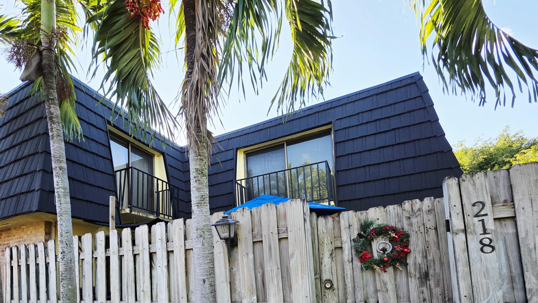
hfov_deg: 91.9
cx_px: 225
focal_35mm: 18
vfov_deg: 55.5
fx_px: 257
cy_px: 253
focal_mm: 2.2
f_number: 1.9
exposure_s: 1/400
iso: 40
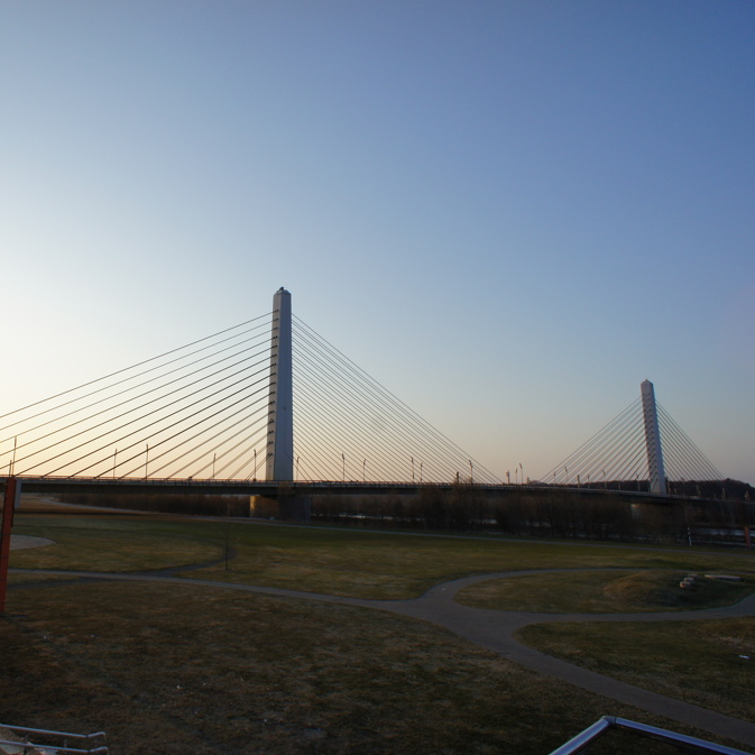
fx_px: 765
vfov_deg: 52.5
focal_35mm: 31
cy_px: 374
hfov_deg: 51.5
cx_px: 246
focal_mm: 16
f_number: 11
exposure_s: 1/125
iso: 200
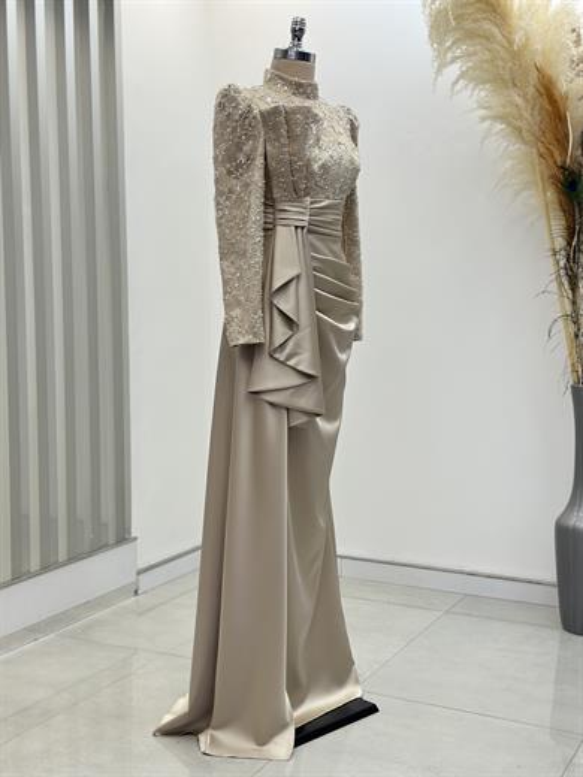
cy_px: 388
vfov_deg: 39.7
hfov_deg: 30.3
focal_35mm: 48
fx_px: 1078
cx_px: 292
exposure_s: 1/471
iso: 80
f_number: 1.78
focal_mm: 6.86
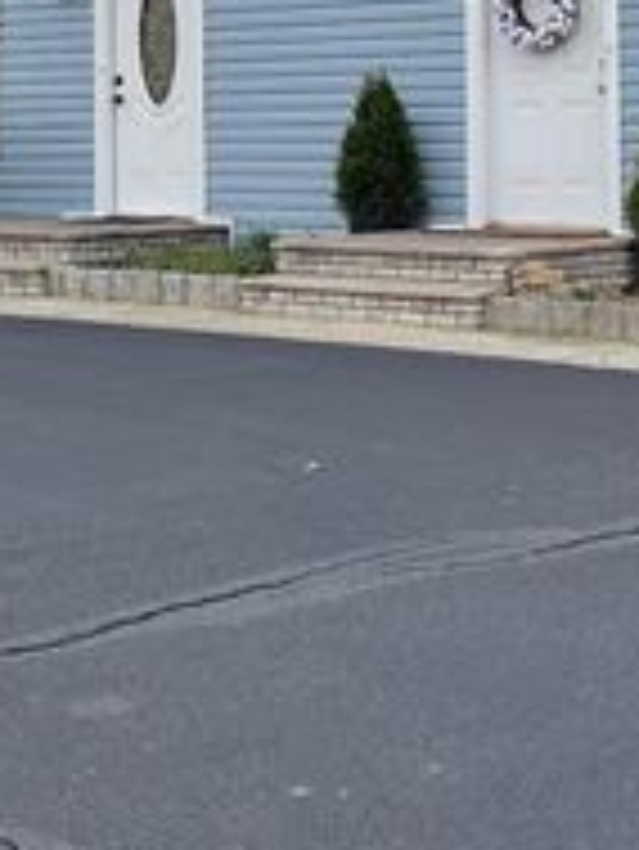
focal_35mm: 88
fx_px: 2163
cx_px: 140
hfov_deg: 16.7
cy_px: 79
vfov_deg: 21.7
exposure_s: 1/1618
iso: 32
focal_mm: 5.1
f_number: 1.6
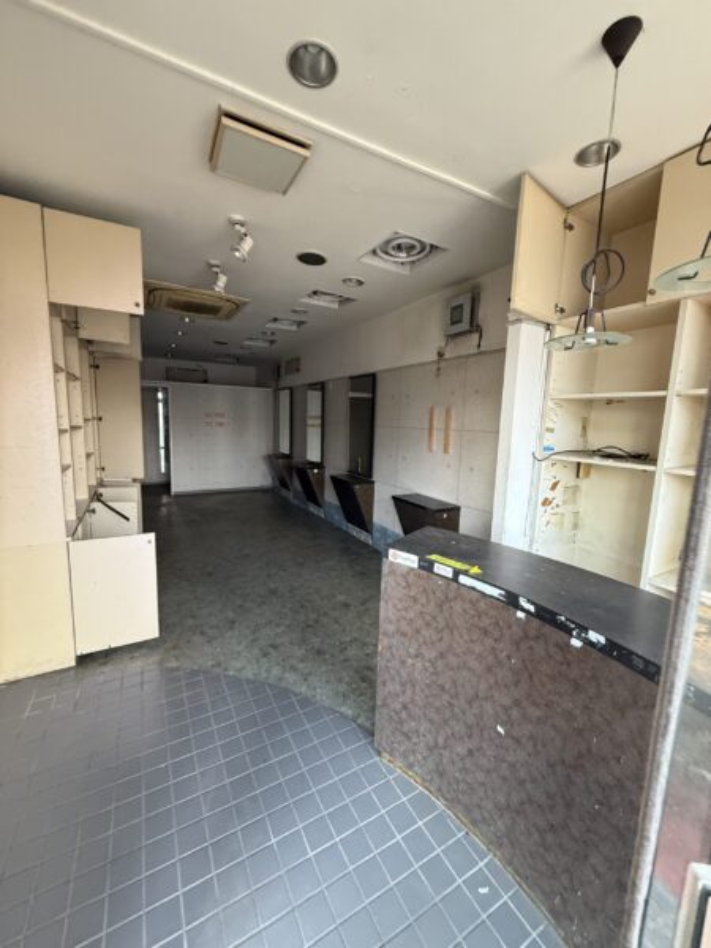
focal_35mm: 14
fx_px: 383
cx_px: 356
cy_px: 474
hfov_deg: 85.7
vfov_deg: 102.1
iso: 500
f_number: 2.2
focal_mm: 2.22
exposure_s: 1/60
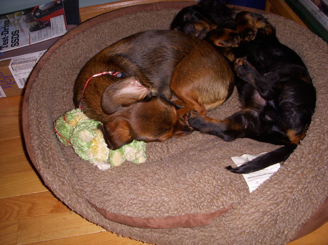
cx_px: 164
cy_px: 122
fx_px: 360
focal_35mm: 38
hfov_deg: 49.0
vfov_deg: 37.7
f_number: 3.3
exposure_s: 1/30
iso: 100
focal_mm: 6.3
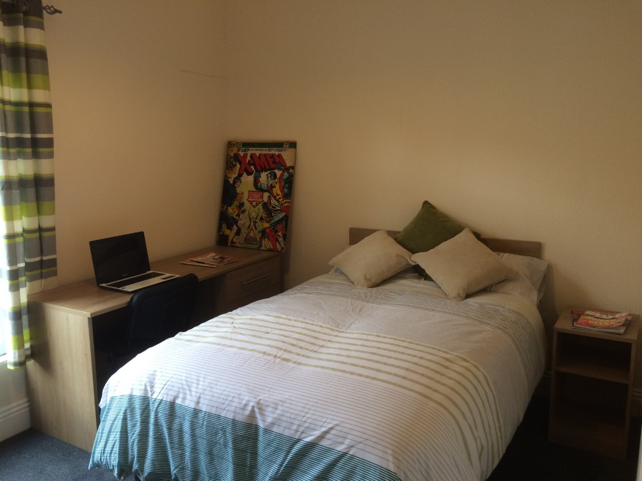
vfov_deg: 48.2
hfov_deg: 61.7
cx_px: 321
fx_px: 538
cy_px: 240
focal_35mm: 29
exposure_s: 1/33
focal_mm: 4.15
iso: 50
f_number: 2.2
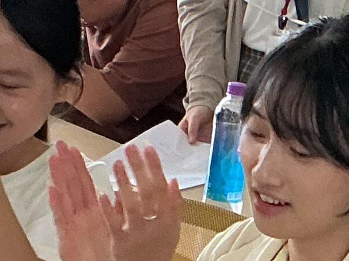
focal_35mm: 193
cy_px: 55
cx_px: 250
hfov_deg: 10.2
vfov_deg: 7.7
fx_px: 1945
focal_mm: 3
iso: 125
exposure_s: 1/60
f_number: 1.8
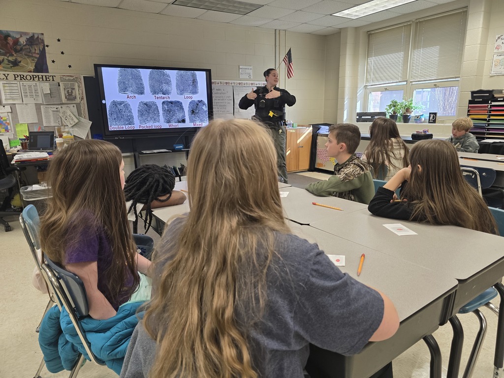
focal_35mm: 23
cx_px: 252
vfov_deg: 58.9
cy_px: 189
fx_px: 335
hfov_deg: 73.9
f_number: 1.7
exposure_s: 1/120
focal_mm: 6.3
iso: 160
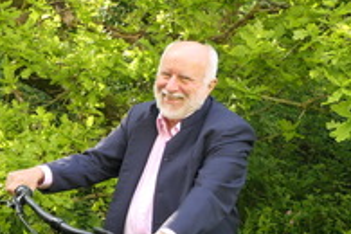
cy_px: 296
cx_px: -23
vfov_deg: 14.7
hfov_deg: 21.8
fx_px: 868
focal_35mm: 89
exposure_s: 1/80
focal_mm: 11.5
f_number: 3.1
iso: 160
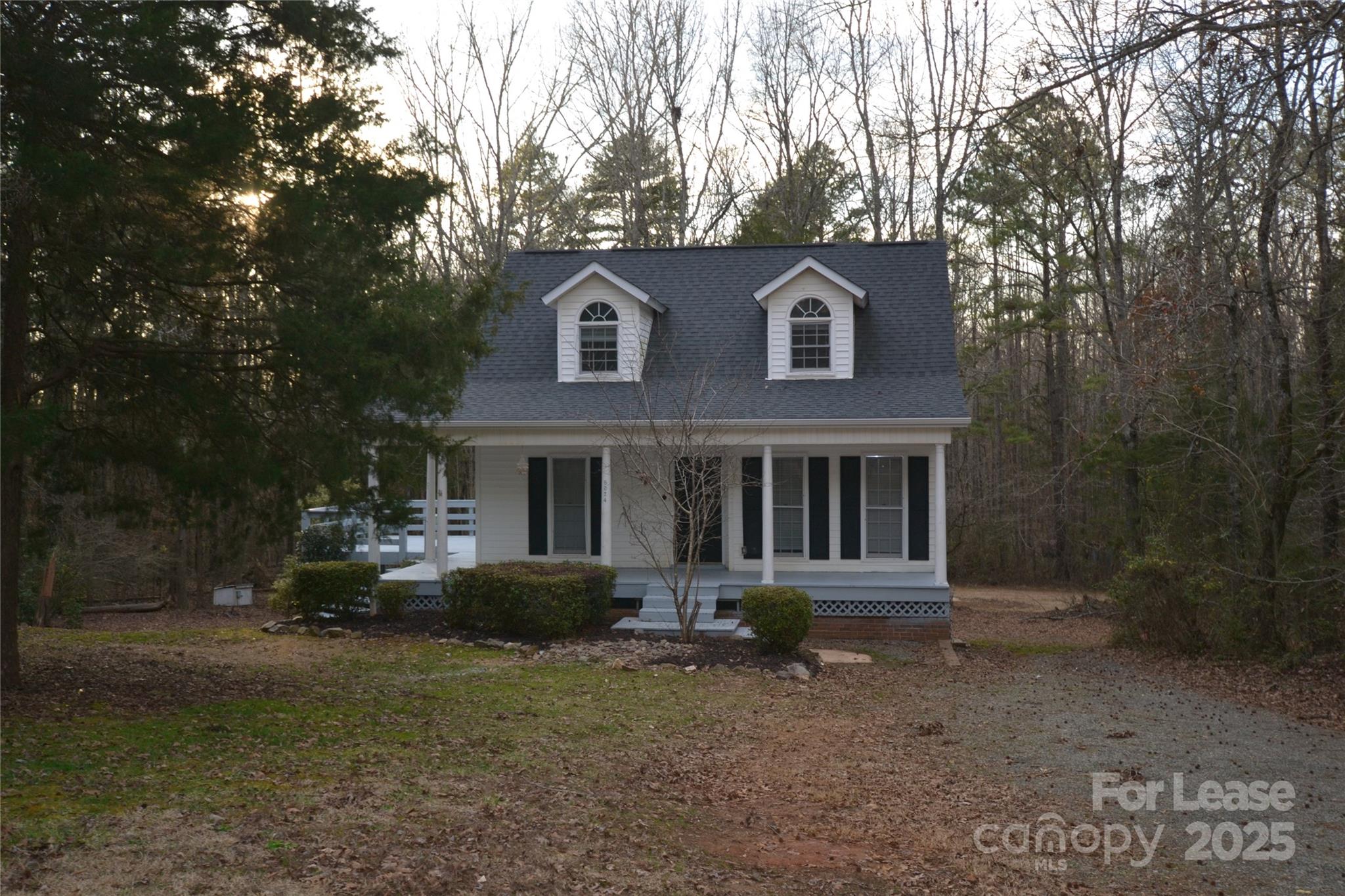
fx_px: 1345
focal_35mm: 36
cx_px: 672
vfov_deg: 36.9
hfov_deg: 53.1
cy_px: 448
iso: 180
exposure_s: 1/125
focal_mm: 24
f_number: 4.5
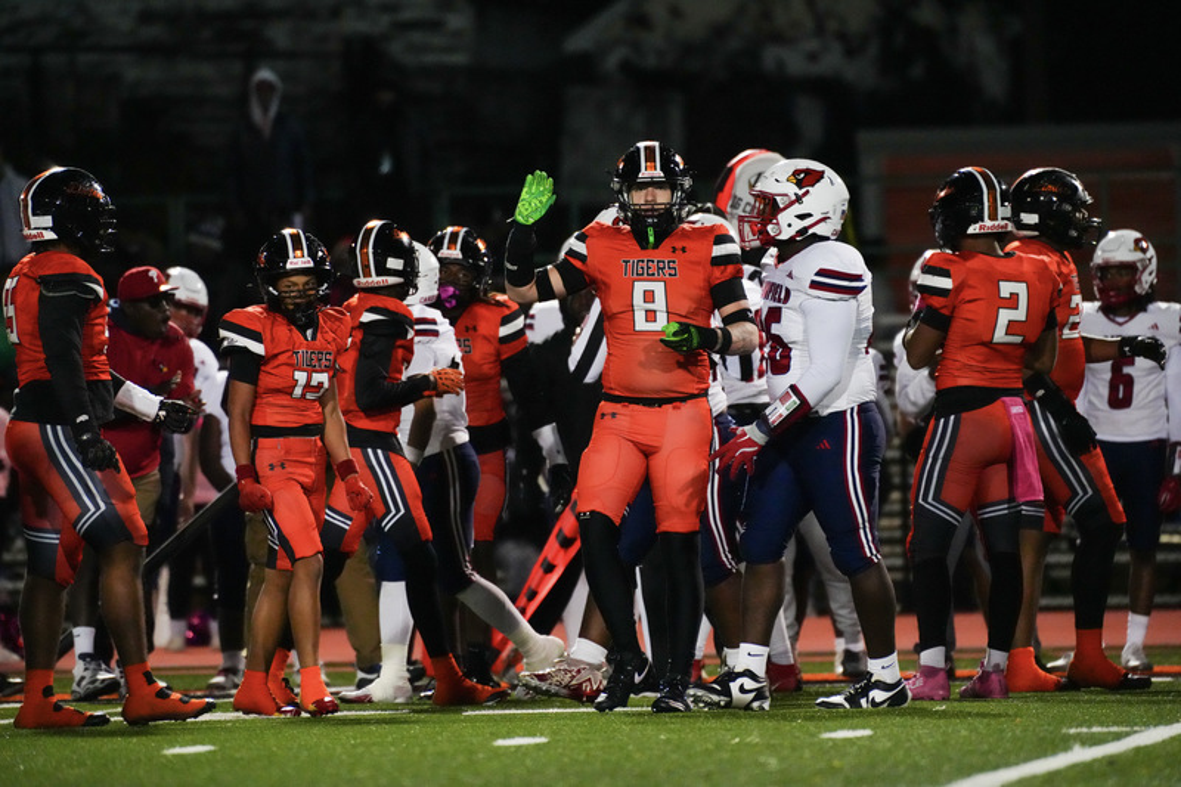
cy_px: 394
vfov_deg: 3.4
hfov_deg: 5.2
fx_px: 13119
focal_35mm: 400
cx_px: 590
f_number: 5.6
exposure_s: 1/640
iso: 8000
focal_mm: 400
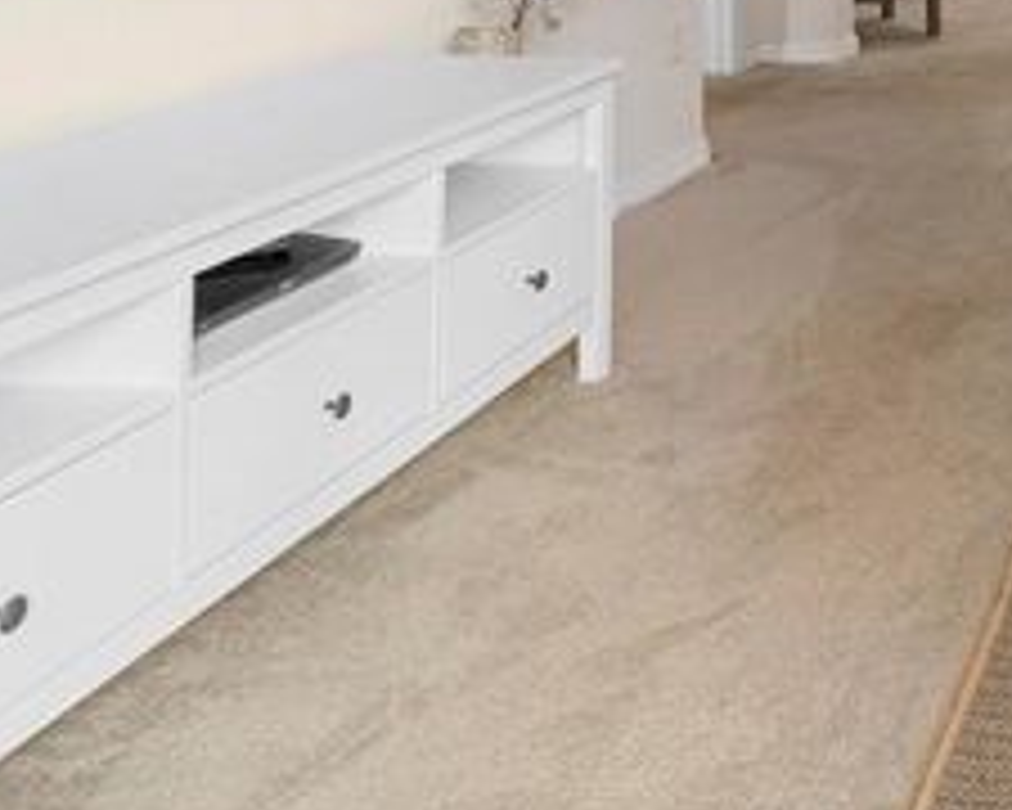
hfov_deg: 30.7
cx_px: 1325
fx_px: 1408
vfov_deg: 28.0
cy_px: -164
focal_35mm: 47
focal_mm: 16
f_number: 8
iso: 800
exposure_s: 1/1.67
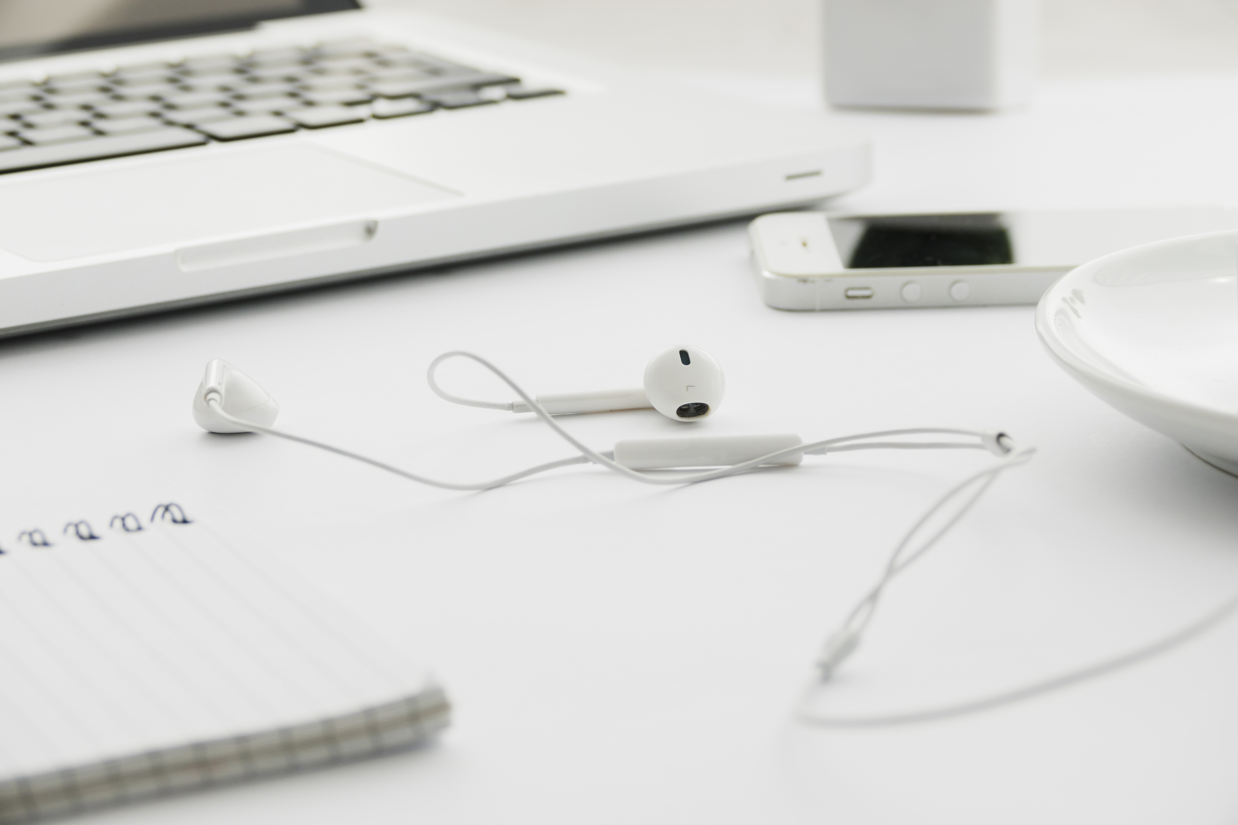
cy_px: 412
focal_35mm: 123
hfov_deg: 16.7
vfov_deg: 11.1
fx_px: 4230
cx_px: 619
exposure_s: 1/200
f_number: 4
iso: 100
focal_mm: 44.93
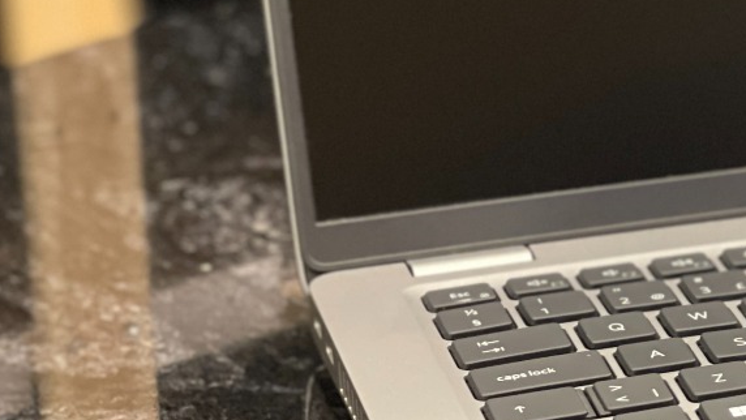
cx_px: 1022
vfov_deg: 6.2
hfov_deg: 10.7
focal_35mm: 195
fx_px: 3858
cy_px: 22
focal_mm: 7.5
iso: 200
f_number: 2.2
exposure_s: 1/40
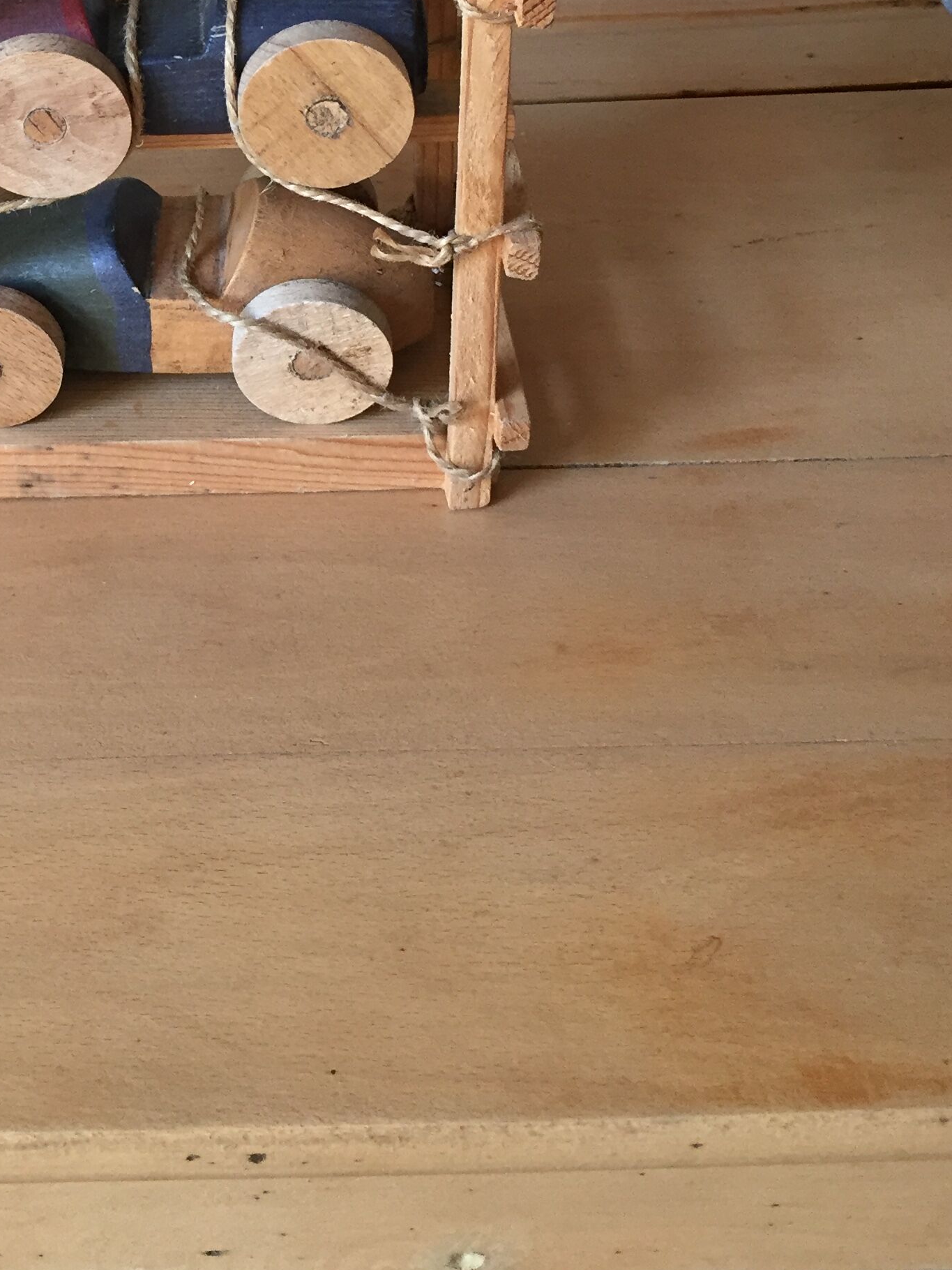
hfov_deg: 27.2
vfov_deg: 35.1
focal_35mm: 52
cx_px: 121
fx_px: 1907
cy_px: 174
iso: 160
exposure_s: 1/33
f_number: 2.2
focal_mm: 4.15
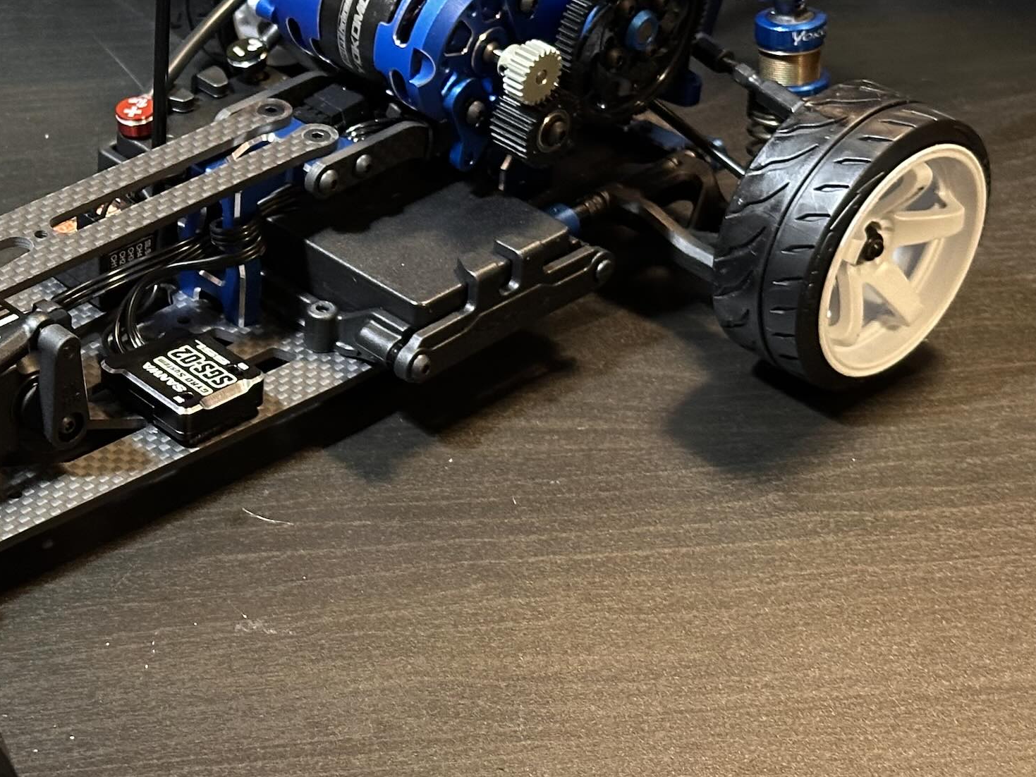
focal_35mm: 98
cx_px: 95
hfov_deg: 19.6
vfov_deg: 15.1
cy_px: 296
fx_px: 2933
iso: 400
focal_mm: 6.86
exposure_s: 1/33
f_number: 1.78
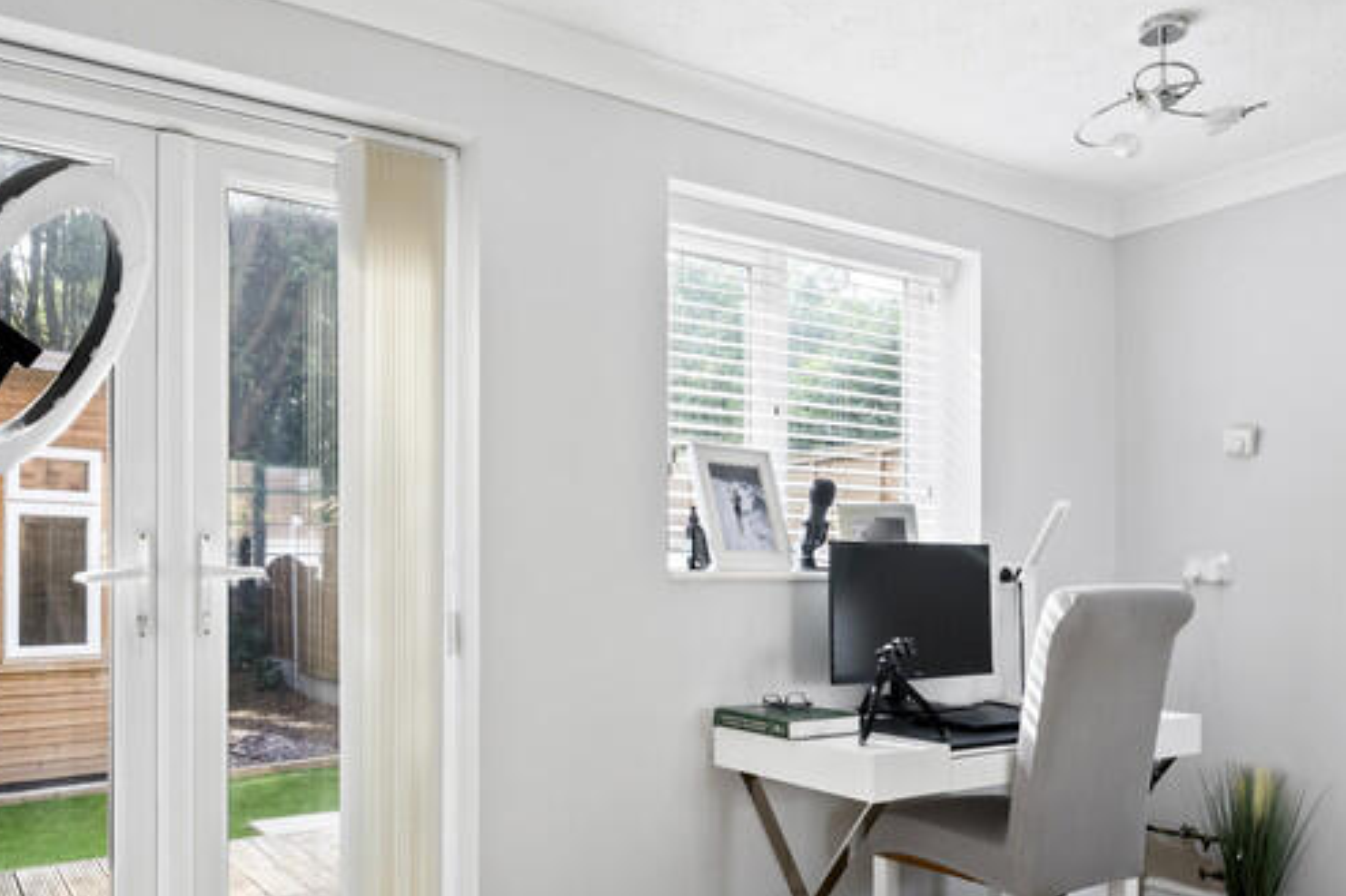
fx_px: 1084
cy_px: 584
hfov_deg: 63.7
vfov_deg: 44.4
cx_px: 657
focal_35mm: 29
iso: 400
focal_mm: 14
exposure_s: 1/20
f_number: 8
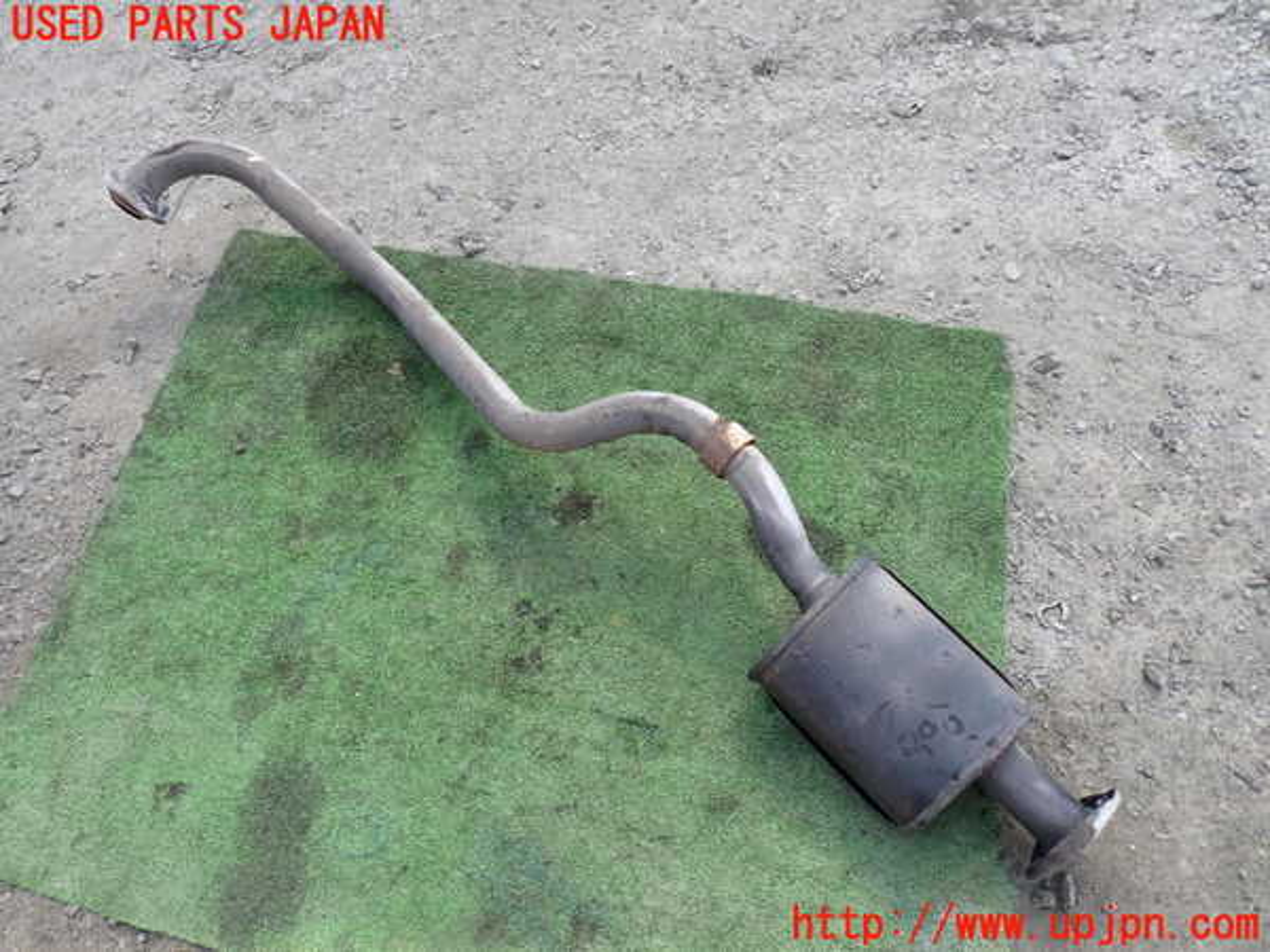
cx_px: 635
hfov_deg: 69.4
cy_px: 476
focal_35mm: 25
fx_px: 917
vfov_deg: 54.9
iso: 100
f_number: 2.8
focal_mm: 4.5
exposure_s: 1/160
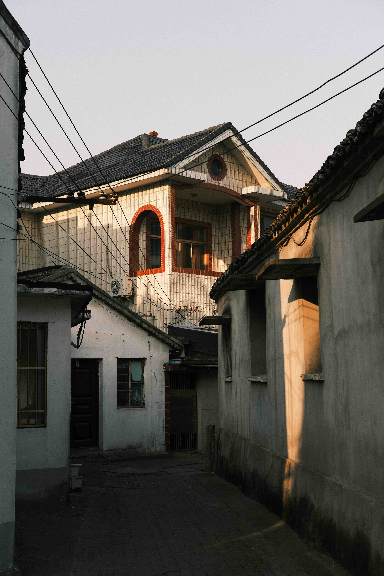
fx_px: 848
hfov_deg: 25.5
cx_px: 192
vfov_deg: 37.5
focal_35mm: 53
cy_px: 288
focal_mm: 35
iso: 500
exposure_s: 1/950
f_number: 5.6
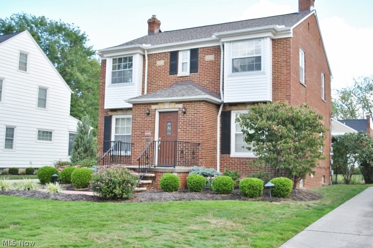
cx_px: 186
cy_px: 124
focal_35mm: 40
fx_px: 420
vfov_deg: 33.0
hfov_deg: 47.9
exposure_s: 1/160
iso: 100
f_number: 6.3
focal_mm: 27
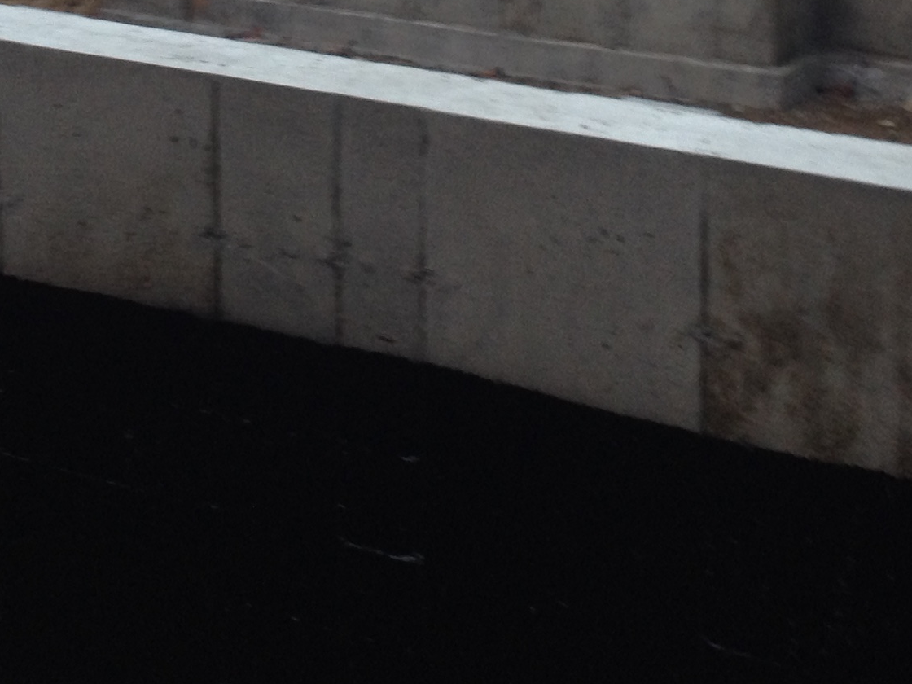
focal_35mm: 102
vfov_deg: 13.9
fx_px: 2687
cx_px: 362
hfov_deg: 19.2
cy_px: -227
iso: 64
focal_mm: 4.28
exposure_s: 1/20
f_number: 2.4
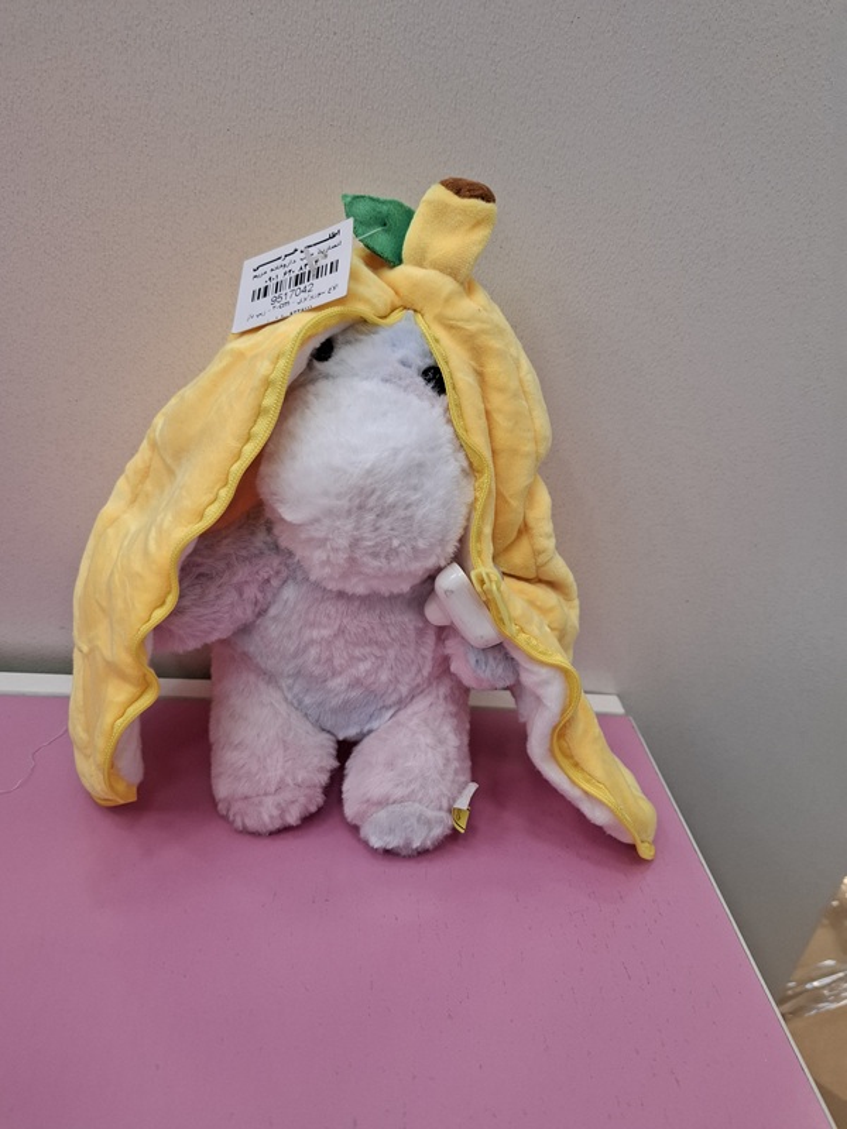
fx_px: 750
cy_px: 564
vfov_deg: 73.9
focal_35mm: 23
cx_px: 424
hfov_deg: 58.9
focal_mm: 5.54
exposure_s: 1/100
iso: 80
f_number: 1.8
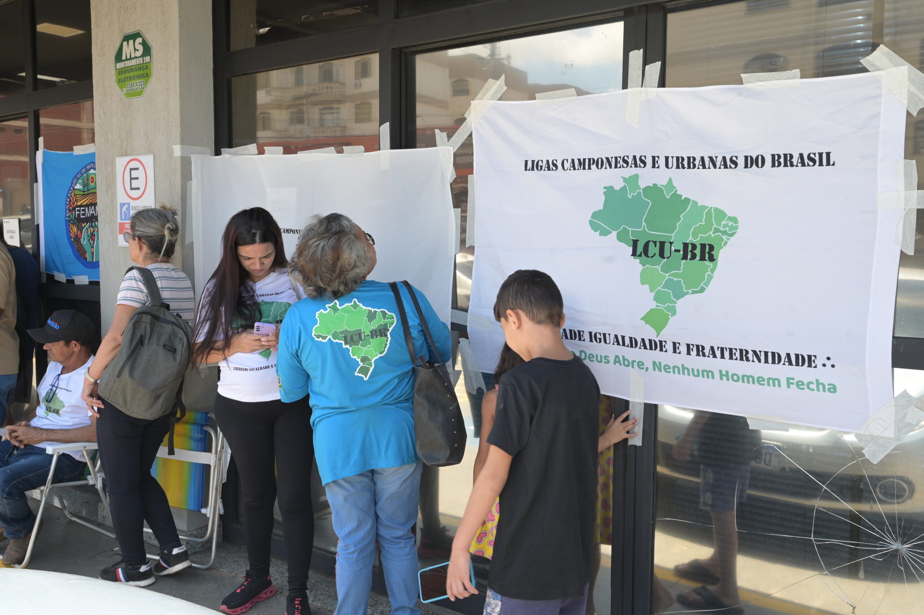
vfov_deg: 42.3
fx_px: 795
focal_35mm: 31
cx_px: 462
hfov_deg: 60.3
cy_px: 308
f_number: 9
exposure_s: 1/200
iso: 400
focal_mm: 31
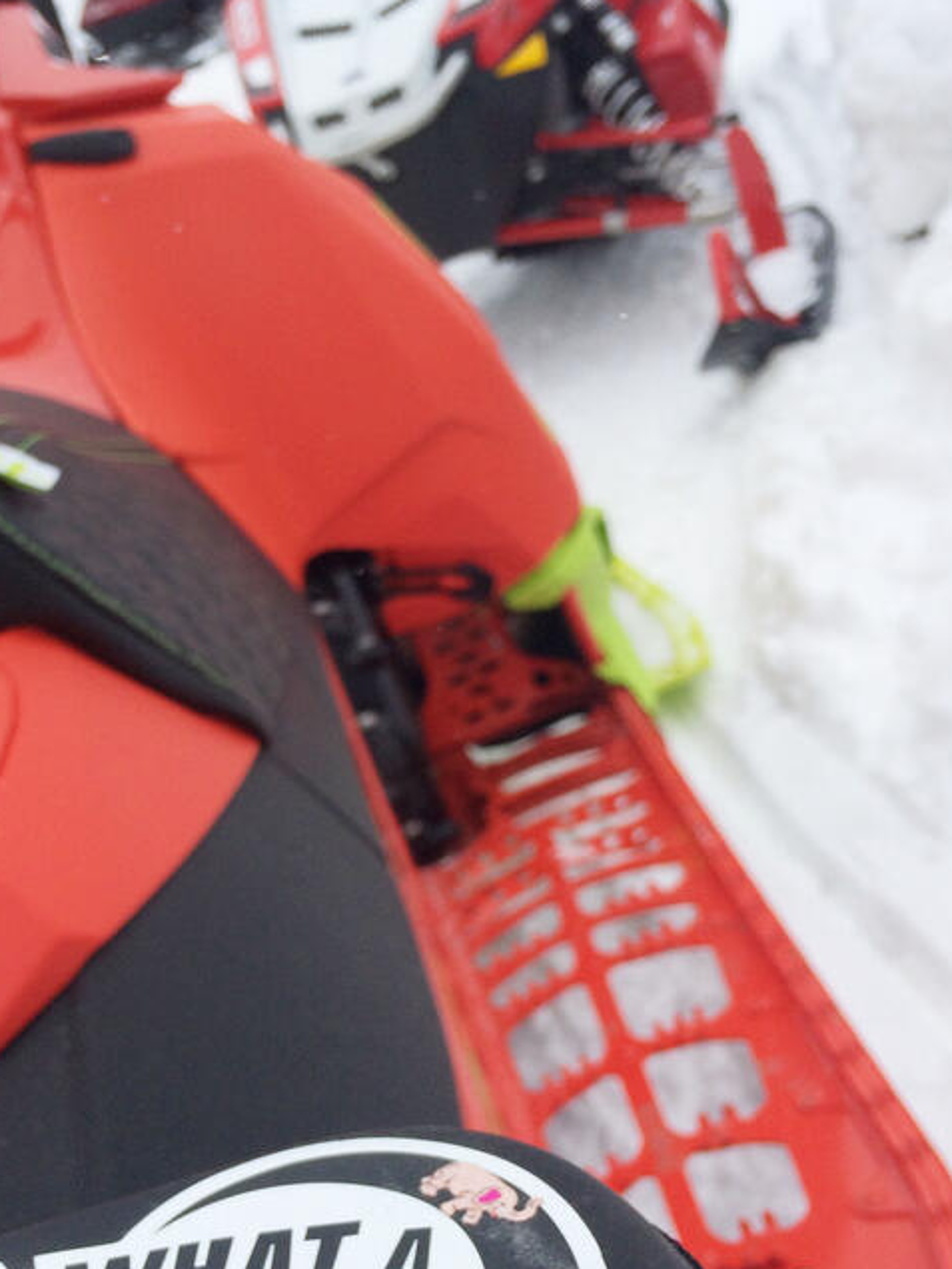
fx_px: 1650
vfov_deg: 42.1
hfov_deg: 31.8
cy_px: 659
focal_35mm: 45
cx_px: 281
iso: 32
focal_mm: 4.15
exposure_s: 1/1709
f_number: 2.2
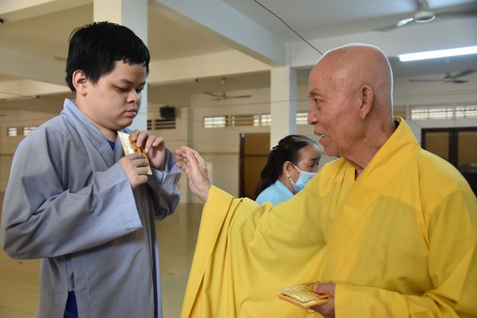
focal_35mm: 34
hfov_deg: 55.8
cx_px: 238
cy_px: 159
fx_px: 451
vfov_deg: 38.9
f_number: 4
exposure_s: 1/60
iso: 1400
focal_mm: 34
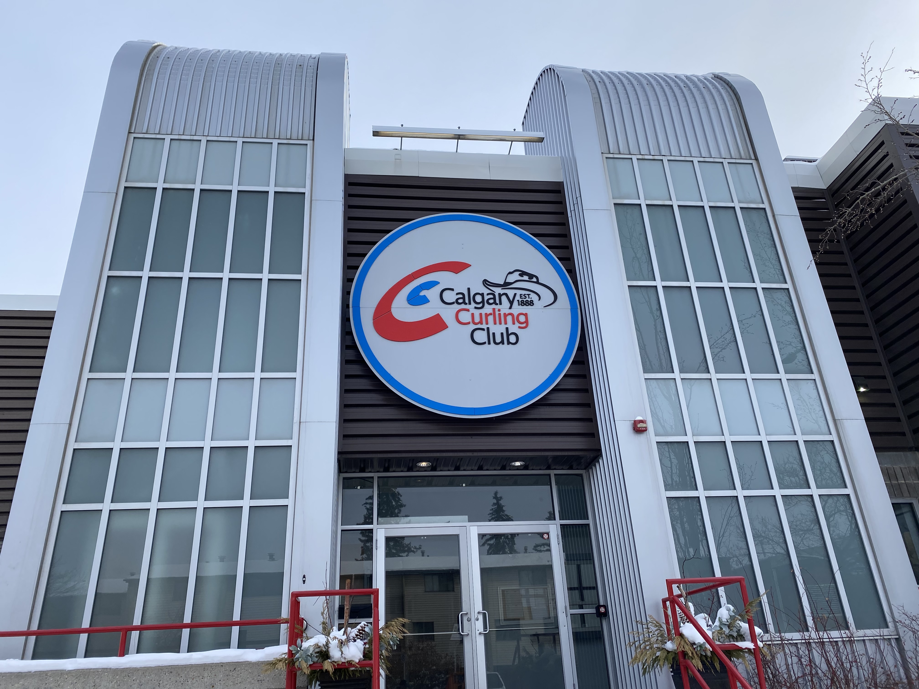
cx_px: 460
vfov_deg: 53.1
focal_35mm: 26
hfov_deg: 67.3
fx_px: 690
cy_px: 344
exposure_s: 1/2967
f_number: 1.8
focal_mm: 4.25
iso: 32
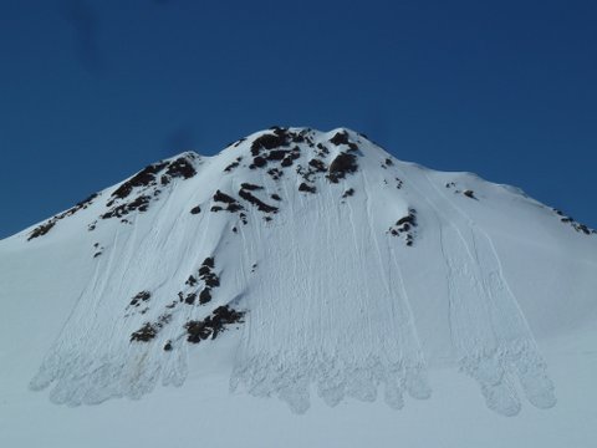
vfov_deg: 15.4
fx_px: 1656
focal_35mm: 96
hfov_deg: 20.4
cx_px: 298
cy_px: 224
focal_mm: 15.8
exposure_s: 1/1600
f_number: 6.3
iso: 80
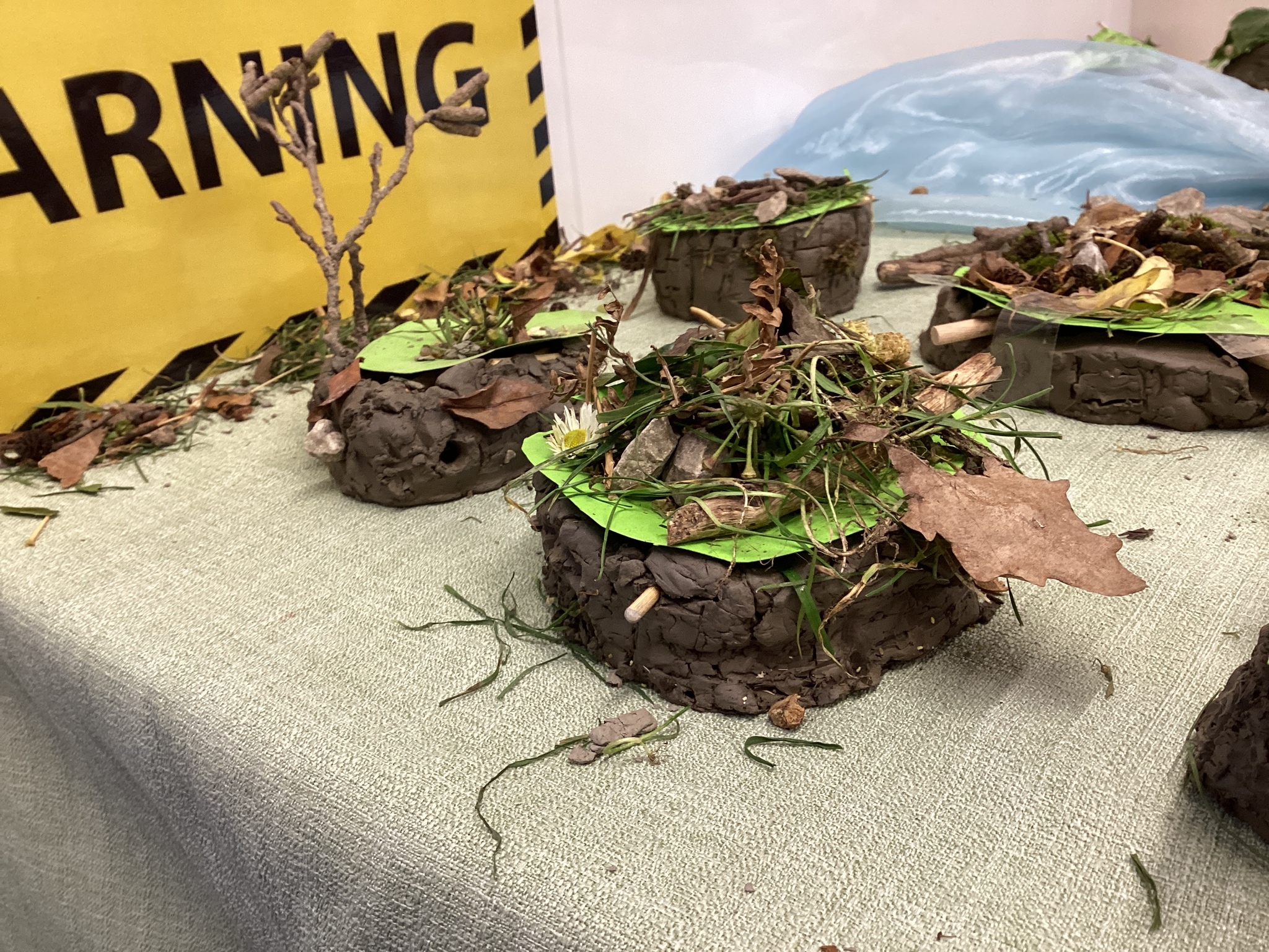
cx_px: 634
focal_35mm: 31
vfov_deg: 45.4
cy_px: 476
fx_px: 1136
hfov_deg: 58.4
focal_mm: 3.3
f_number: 2.4
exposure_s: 1/50
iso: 125
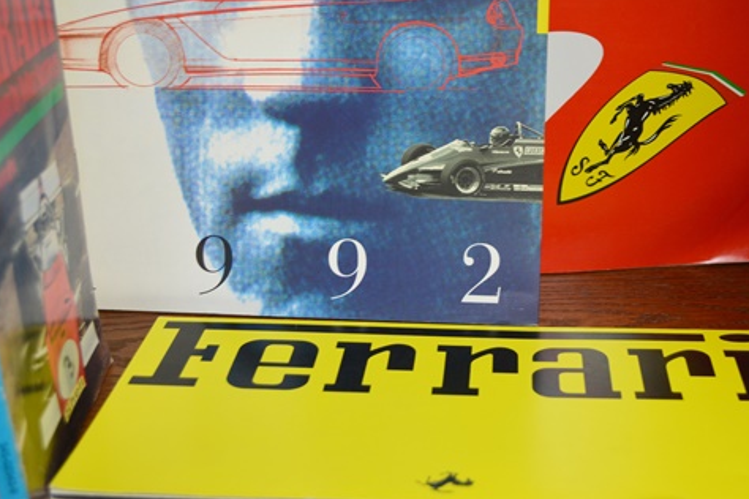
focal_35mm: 57
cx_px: 461
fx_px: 1186
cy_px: 235
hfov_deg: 34.9
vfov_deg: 23.8
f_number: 4.5
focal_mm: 30
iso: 640
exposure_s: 1/60
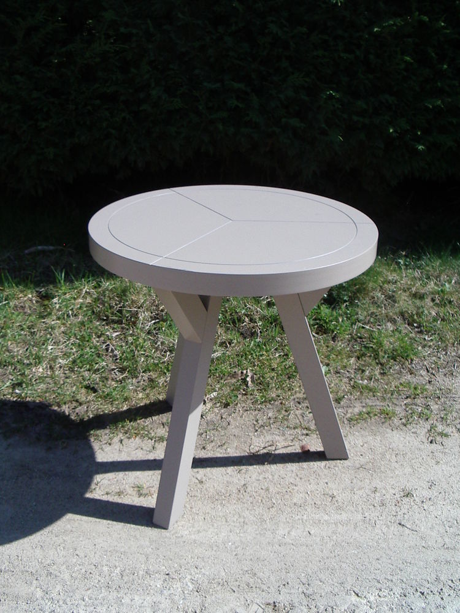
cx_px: 230
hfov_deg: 37.7
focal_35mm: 38
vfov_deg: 49.0
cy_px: 306
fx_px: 673
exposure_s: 1/640
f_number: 4.8
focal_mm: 5.8
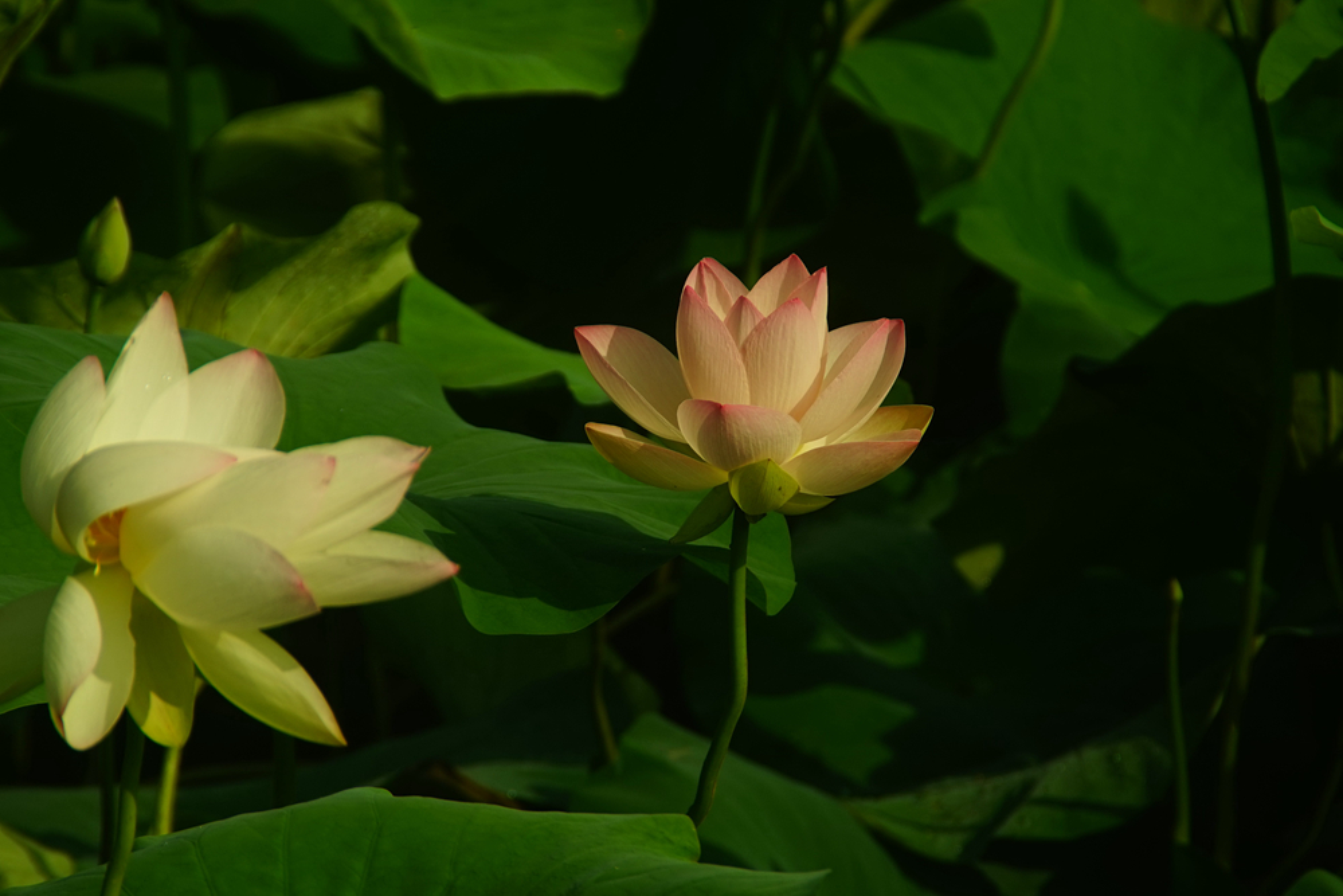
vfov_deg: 4.6
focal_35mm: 300
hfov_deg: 6.9
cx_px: 672
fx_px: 11193
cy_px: 448
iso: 100
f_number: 6.3
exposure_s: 1/200
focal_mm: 200
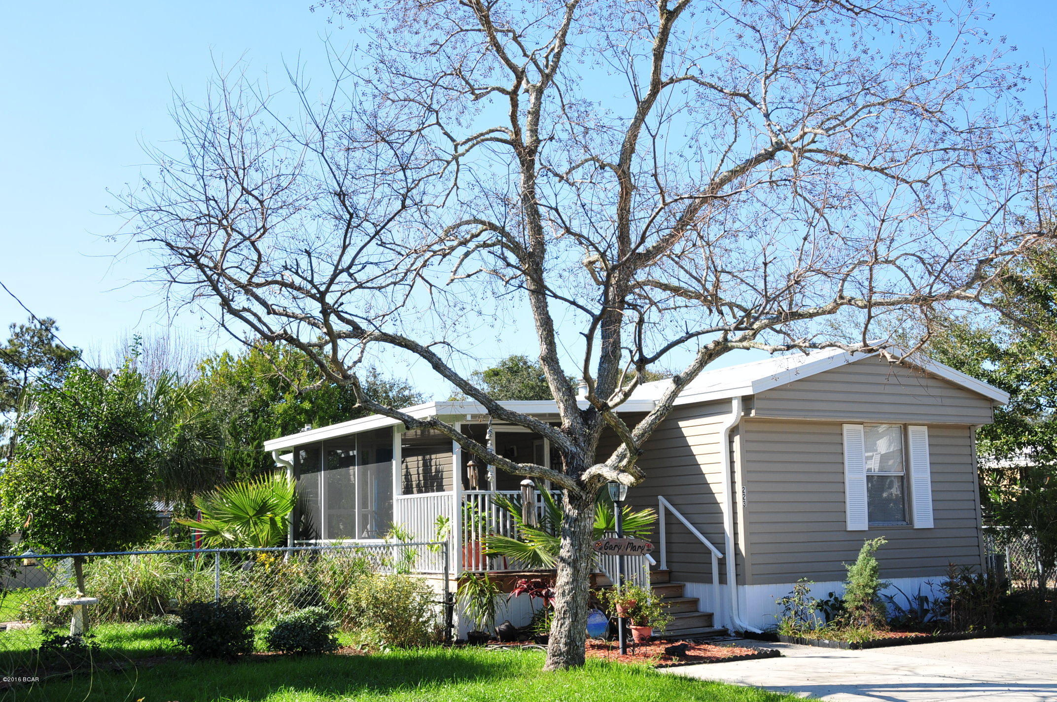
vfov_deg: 32.9
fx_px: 1188
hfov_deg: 48.0
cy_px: 351
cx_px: 528
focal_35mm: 40
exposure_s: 1/250
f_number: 8
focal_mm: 27
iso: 200
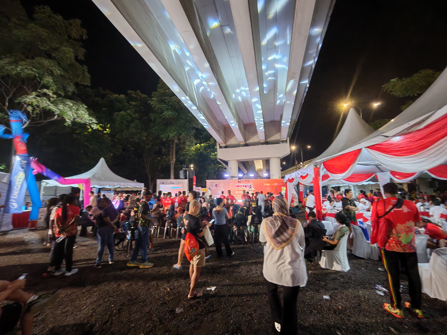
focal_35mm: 16
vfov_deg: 78.1
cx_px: 224
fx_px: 207
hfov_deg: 94.5
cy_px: 168
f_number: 2.2
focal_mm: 1.96
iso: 400
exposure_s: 1/14
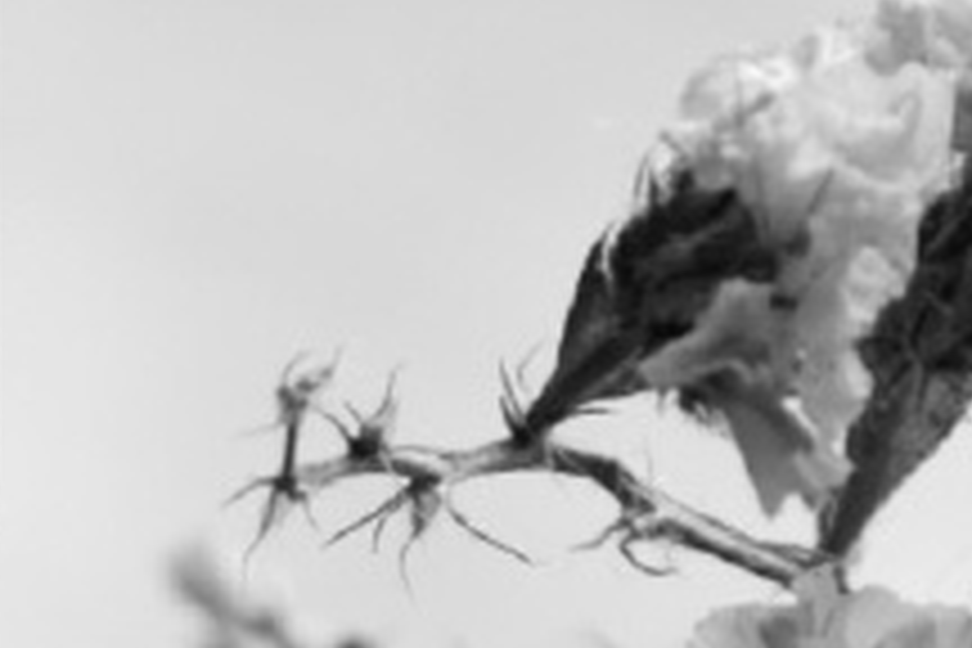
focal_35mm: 501
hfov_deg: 4.1
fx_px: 13526
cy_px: 1048
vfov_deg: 2.7
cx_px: 252
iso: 400
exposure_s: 1/80
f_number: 5
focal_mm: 60
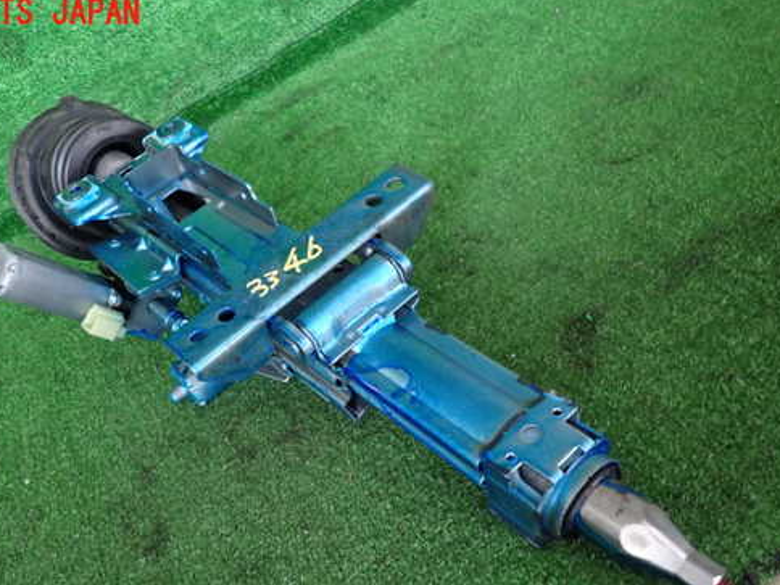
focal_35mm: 31
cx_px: 330
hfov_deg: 58.1
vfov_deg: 45.2
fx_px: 699
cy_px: 356
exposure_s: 1/30
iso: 800
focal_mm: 4.5
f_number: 2
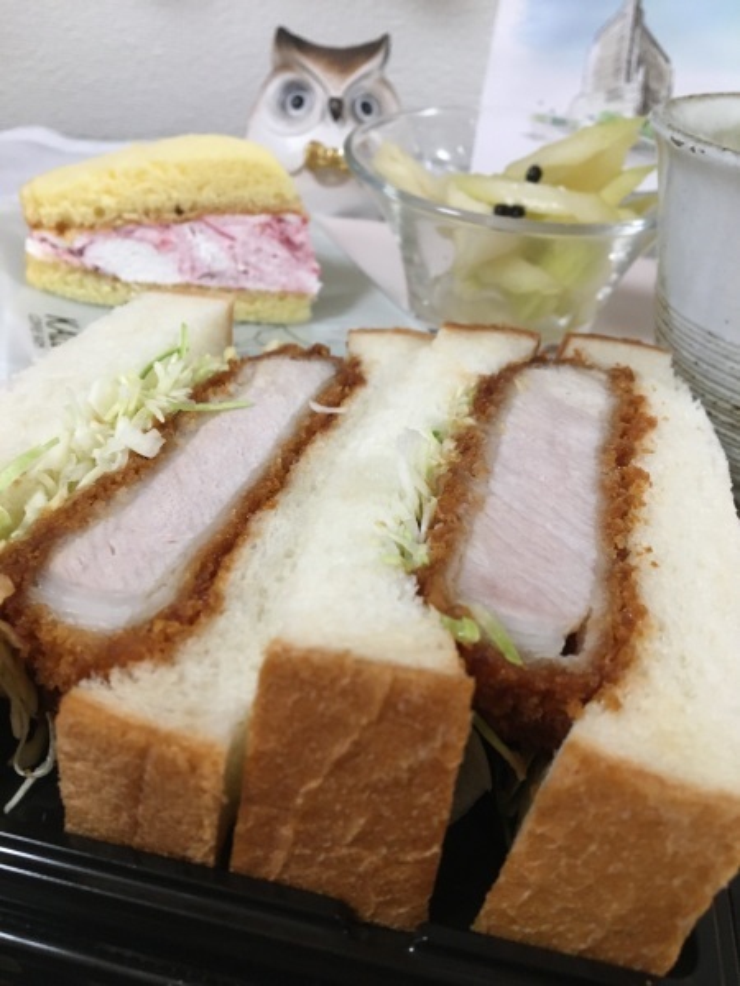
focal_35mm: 29
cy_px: 493
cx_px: 370
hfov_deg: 48.2
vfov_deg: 61.7
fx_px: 827
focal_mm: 4.15
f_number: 2.2
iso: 200
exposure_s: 1/33
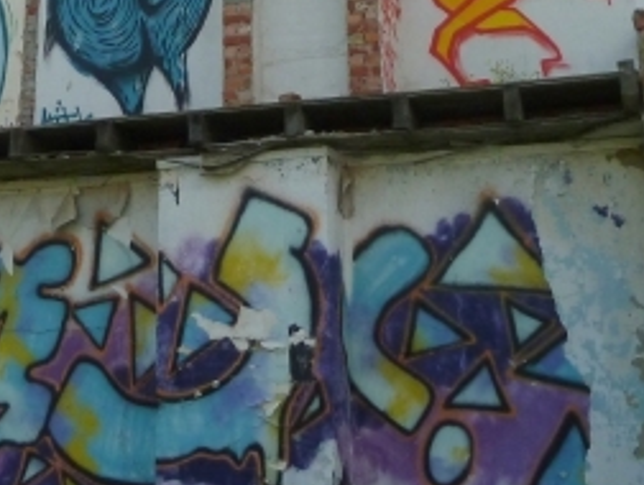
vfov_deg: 20.3
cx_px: 123
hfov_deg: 27.5
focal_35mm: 69
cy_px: -55
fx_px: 1286
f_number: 3.4
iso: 200
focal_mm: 4.7
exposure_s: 1/1300
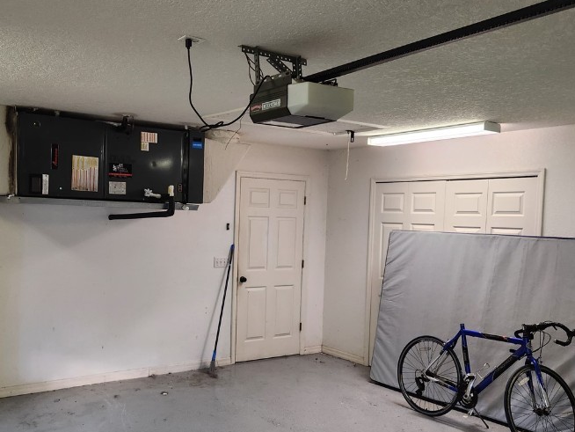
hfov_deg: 50.9
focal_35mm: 36
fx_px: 598
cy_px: 262
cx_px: 225
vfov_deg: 39.5
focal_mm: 5.4
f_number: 1.8
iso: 160
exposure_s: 1/120
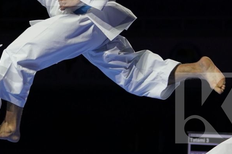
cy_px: 108
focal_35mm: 212
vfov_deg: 6.5
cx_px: 79
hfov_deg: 9.7
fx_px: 1366
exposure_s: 1/500
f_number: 2.8
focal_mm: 70
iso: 400
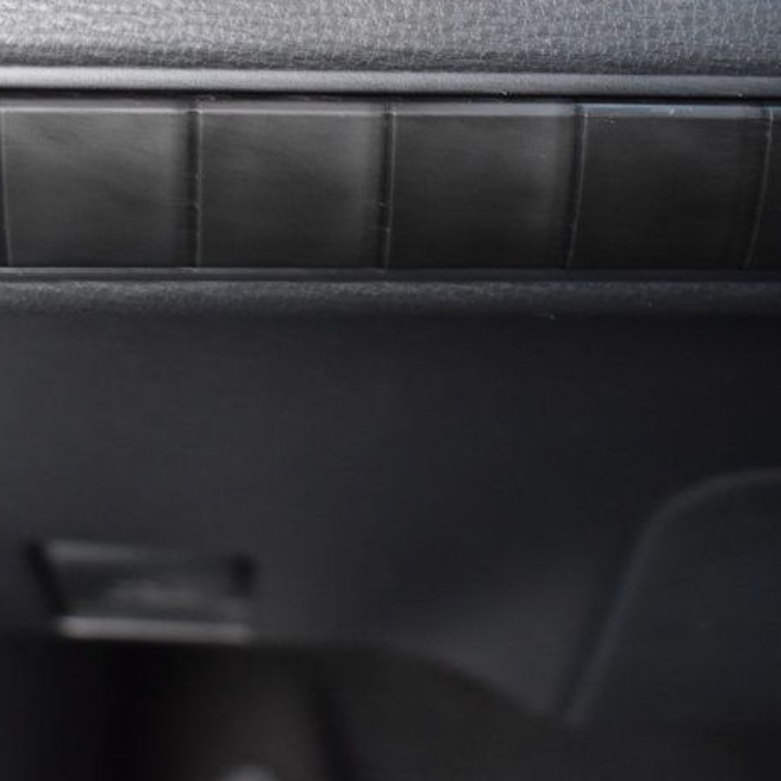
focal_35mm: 68
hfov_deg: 25.4
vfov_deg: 25.2
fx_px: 1736
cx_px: 383
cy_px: 261
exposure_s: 1/15
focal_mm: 24
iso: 1600
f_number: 4.5
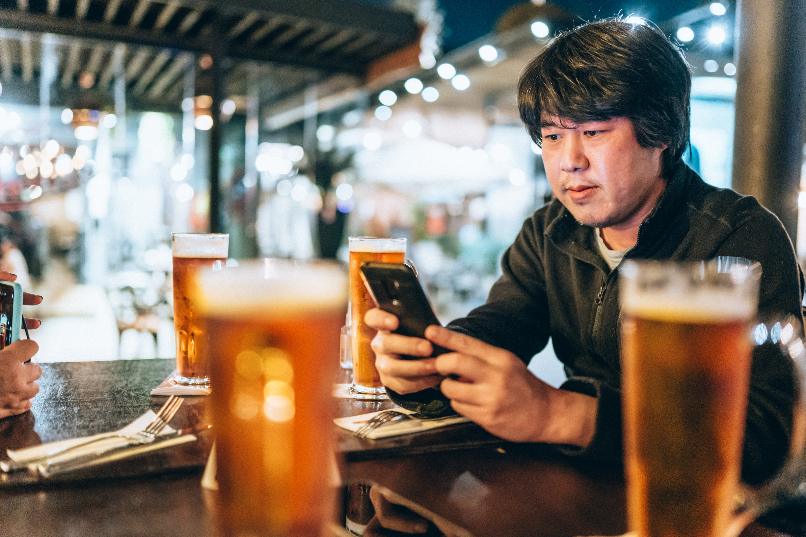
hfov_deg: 54.4
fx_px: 784
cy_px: 268
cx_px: 403
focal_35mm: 35
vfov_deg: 37.9
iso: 2000
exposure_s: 1/100
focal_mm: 35
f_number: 1.4
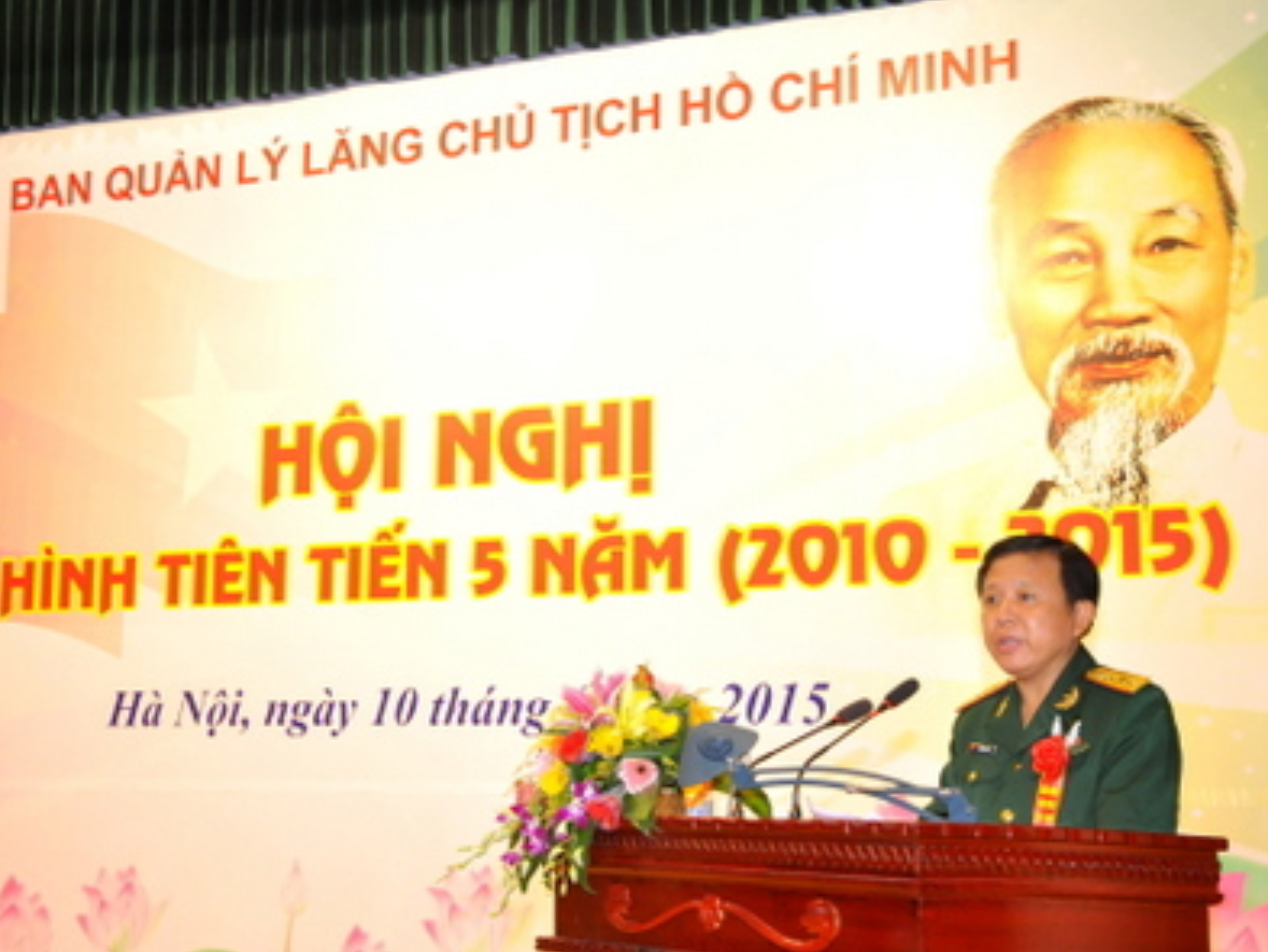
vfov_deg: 26.6
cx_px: 587
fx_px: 2015
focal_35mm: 55
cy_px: 529
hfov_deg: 34.9
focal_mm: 30
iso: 1000
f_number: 7.1
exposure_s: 1/60
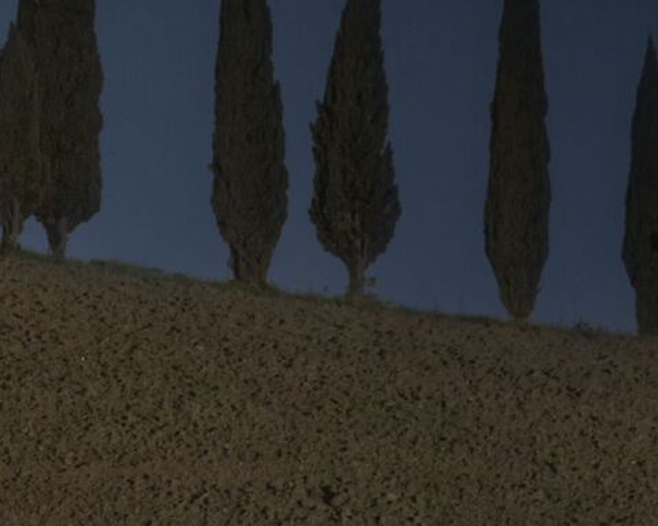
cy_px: -129
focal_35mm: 1881
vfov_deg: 0.8
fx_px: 36624
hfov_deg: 1.0
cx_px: -209
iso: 1600
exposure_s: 137
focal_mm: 400
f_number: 6.3
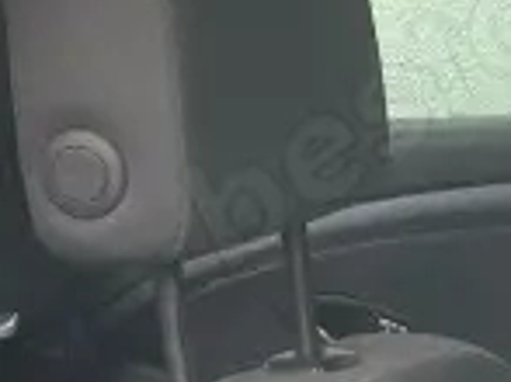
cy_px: 927
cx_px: 841
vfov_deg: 7.3
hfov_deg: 9.9
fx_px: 2817
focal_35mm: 191
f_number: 1.8
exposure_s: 1/121
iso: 25
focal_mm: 3.99
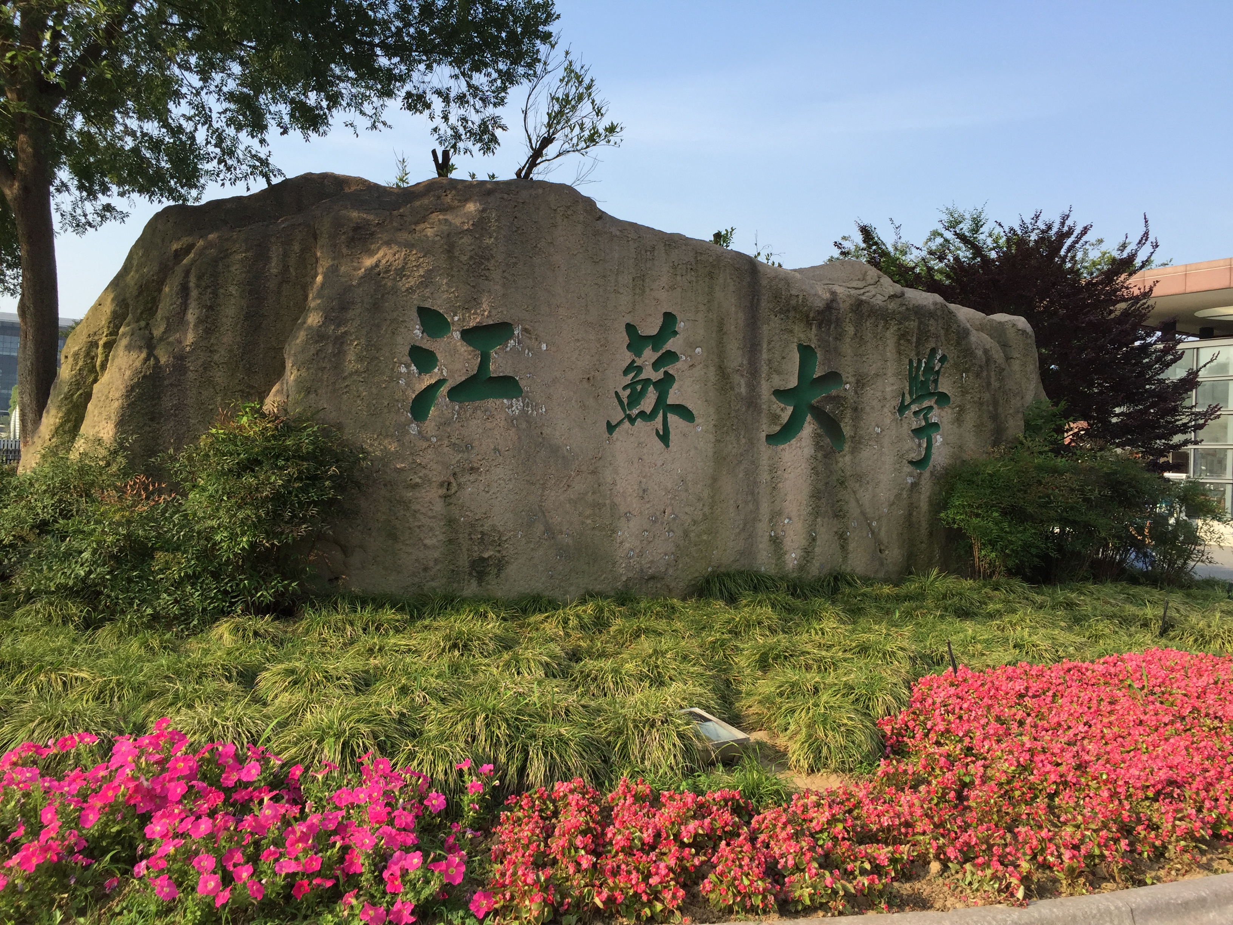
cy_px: 462
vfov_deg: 48.2
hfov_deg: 61.7
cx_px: 616
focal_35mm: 29
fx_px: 1033
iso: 32
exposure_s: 1/942
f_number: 2.2
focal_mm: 4.15
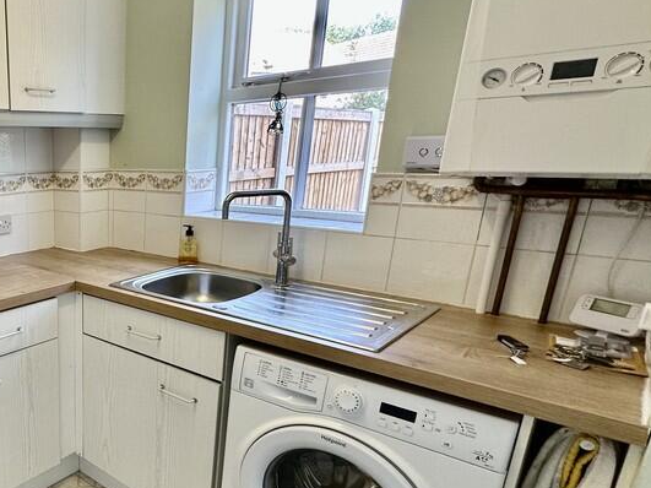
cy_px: 299
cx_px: 39
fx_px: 508
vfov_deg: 50.9
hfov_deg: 54.7
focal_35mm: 27
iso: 100
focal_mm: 2.22
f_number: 2.2
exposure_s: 1/100
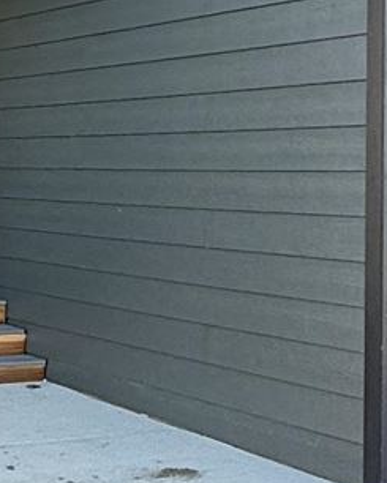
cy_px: 199
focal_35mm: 103
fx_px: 1474
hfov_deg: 14.8
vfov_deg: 18.6
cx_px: 35
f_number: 2.2
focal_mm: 2.22
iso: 64
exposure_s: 1/233
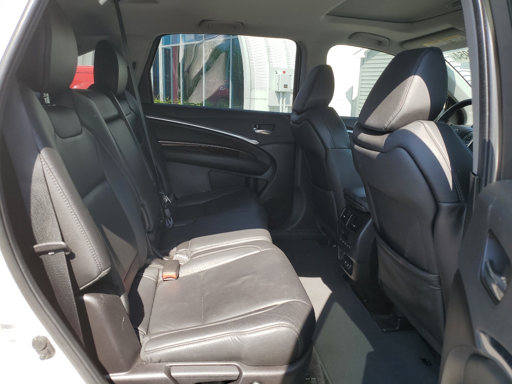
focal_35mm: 26
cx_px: 256
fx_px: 385
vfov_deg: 53.1
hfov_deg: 67.3
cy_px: 192
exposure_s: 1/526
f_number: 1.5
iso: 50
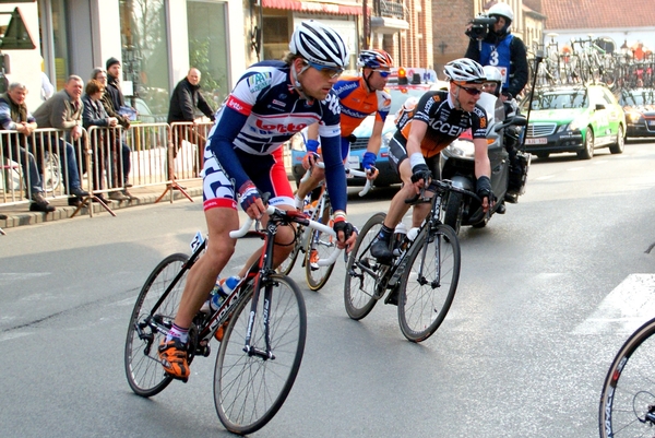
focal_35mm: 45
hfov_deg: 43.6
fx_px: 819
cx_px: 328
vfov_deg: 29.9
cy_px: 219
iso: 200
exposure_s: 1/1000
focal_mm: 30
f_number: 4
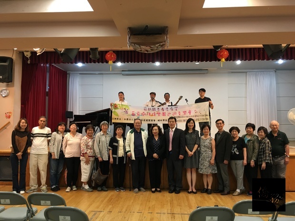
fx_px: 247
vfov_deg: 48.2
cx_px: 148
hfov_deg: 61.7
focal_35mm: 29
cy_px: 110
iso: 100
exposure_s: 1/30
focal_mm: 4.15
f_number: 2.2
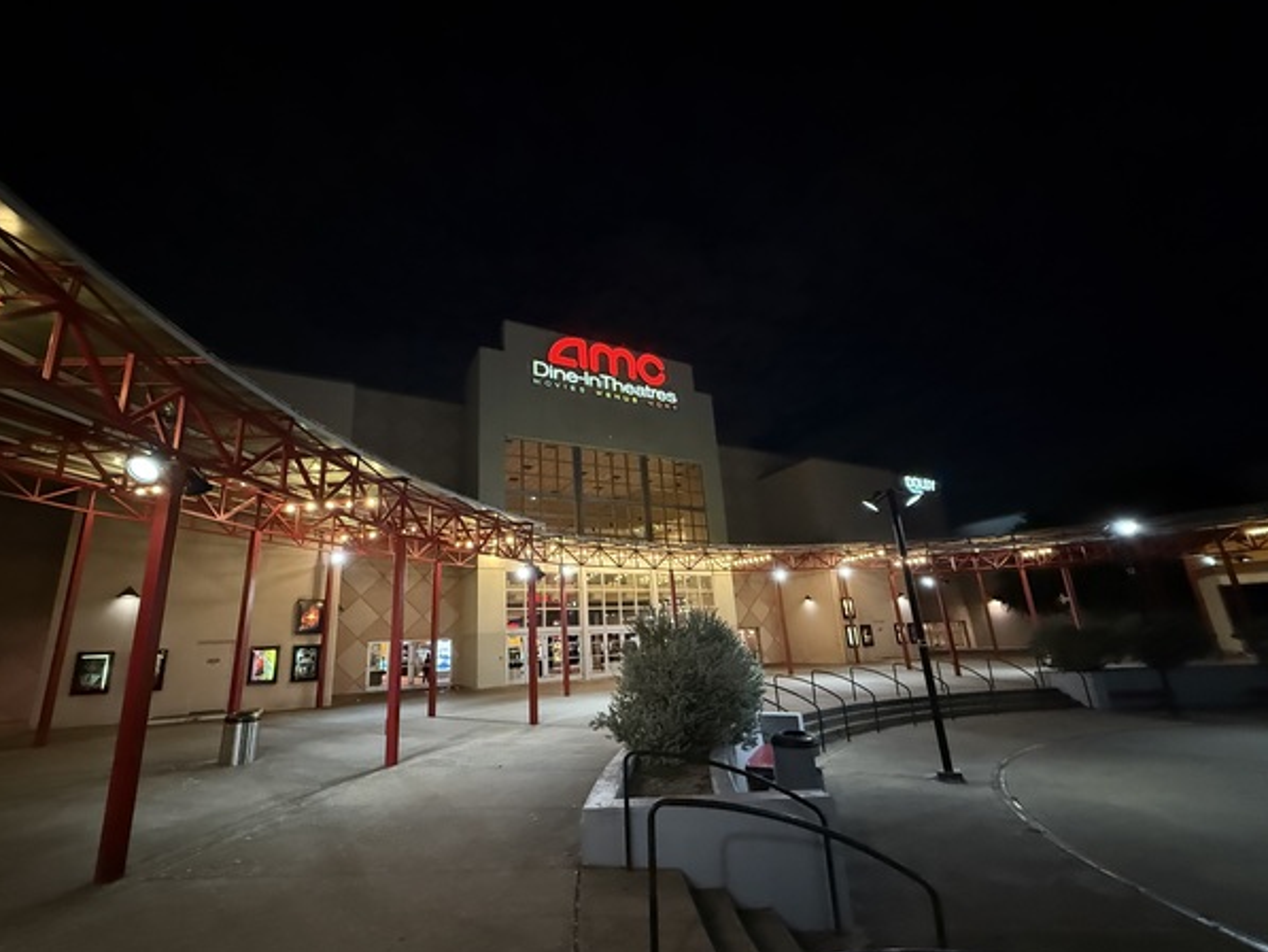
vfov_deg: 81.7
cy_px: 504
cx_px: 595
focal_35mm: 15
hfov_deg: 98.0
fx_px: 550
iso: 1250
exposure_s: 1/40
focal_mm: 2.22
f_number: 2.2
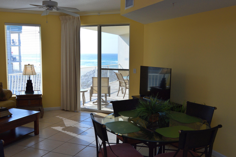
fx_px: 236
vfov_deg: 36.8
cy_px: 78
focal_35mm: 36
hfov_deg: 53.2
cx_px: 118
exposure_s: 1/125
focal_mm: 24
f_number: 8
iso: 220
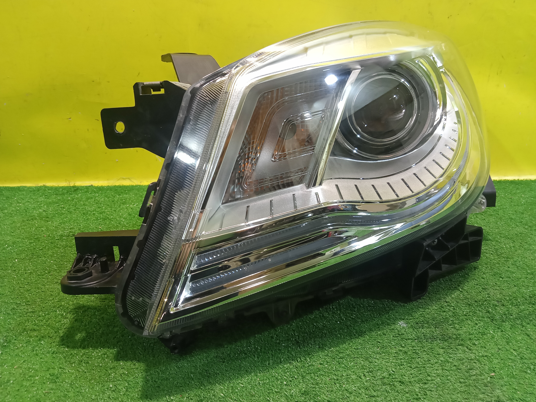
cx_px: 268
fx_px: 434
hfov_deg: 63.4
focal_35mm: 28
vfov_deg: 49.7
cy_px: 201
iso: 261
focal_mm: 3.65
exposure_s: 1/33.3
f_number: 2.2
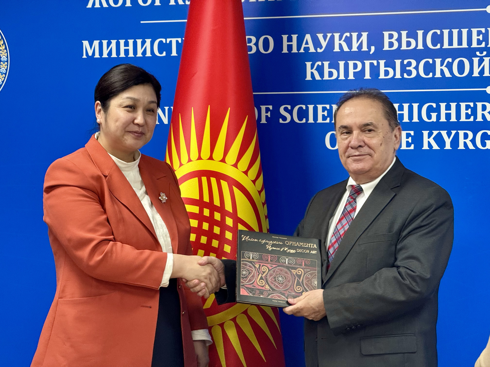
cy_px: 184
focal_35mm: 120
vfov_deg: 12.3
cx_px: 245
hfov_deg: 16.4
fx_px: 1699
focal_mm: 15.66
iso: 200
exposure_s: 1/50
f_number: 2.8
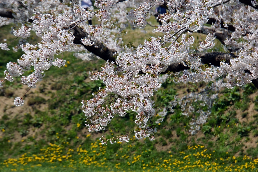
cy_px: 86
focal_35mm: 300
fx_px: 2148
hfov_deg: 6.9
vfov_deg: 4.6
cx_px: 129
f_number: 8
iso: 100
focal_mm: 200
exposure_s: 1/320
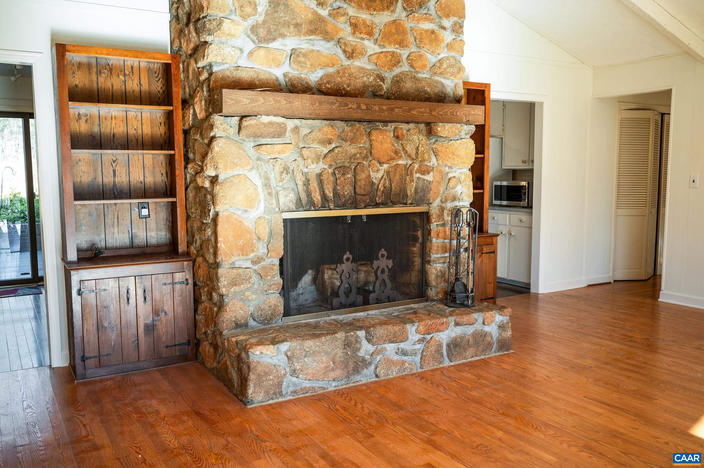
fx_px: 586
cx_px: 352
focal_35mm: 30
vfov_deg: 43.5
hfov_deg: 62.0
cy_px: 234
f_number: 4
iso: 100
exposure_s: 1/50
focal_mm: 30
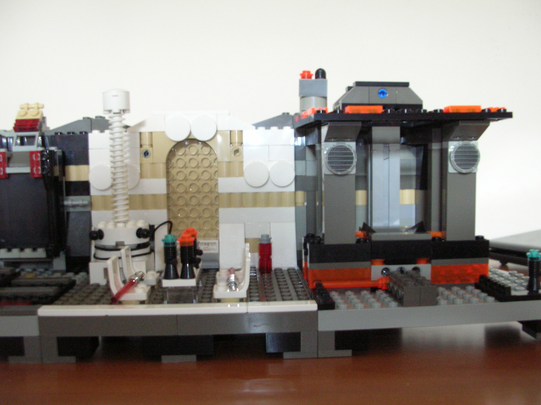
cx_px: 270
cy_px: 202
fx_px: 547
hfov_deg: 52.7
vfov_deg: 40.6
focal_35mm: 35
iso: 200
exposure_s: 1/2.6
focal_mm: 5.8
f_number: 2.8
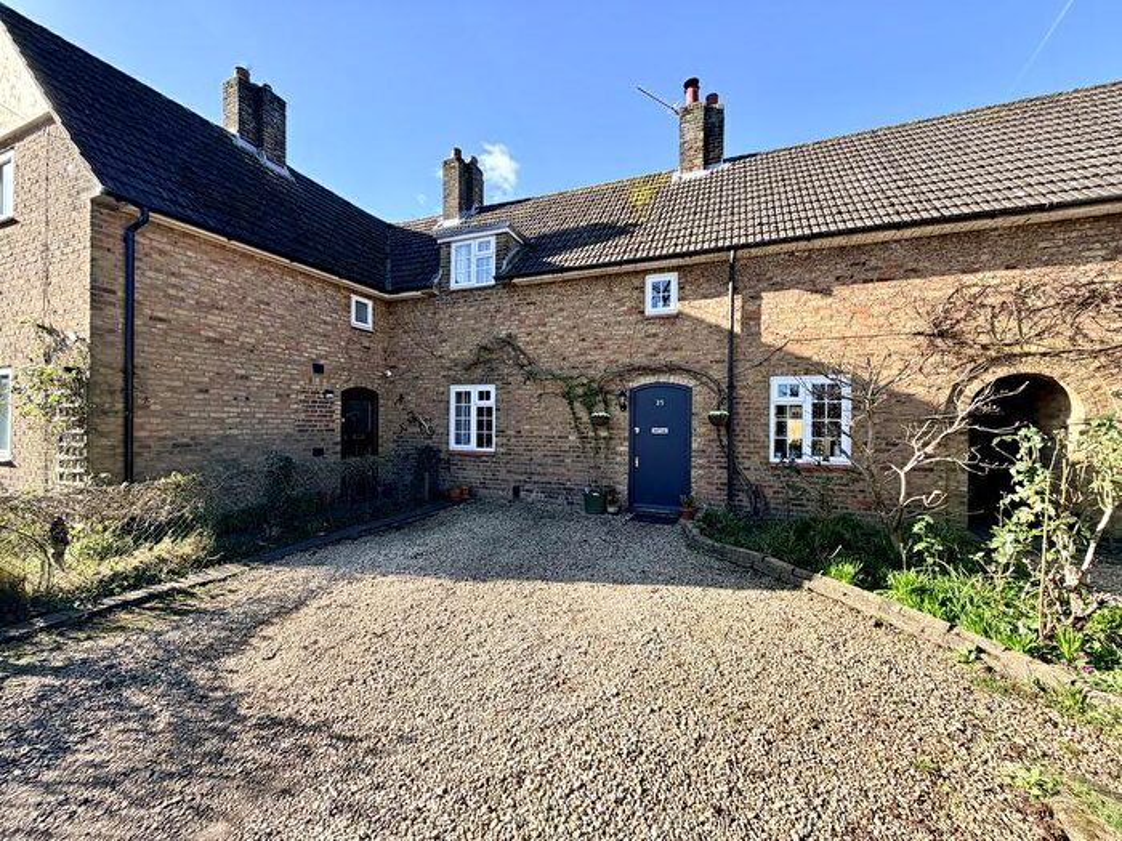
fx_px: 454
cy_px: 420
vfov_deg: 85.7
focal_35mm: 14
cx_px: 561
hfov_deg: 102.1
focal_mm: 2.22
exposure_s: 1/502
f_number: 2.2
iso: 50
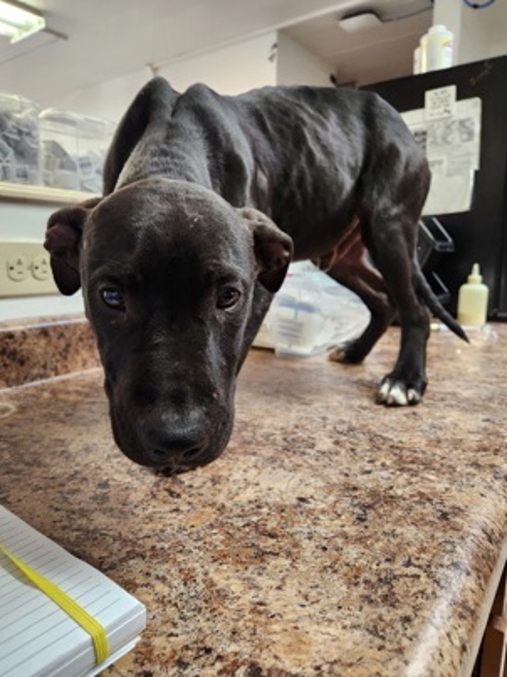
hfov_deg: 56.8
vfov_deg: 71.6
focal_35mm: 24
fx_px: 469
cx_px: 248
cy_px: 348
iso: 250
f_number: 1.8
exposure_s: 1/120
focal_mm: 5.4
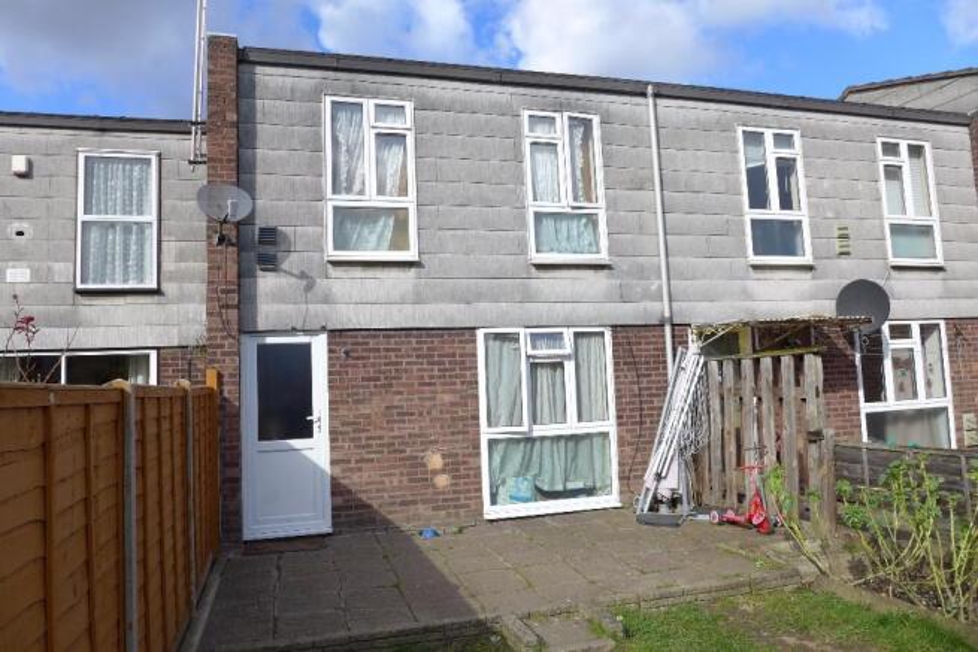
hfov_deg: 73.7
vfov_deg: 53.2
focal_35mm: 24
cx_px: 489
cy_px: 326
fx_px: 652
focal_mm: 4.7
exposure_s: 1/1000
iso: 80
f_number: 2.8
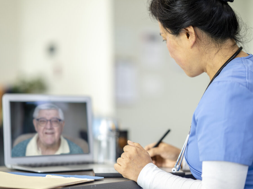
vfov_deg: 15.9
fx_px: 680
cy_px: 95
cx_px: 126
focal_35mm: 93
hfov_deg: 21.1
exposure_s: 1/200
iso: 100
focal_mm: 85
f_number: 1.4
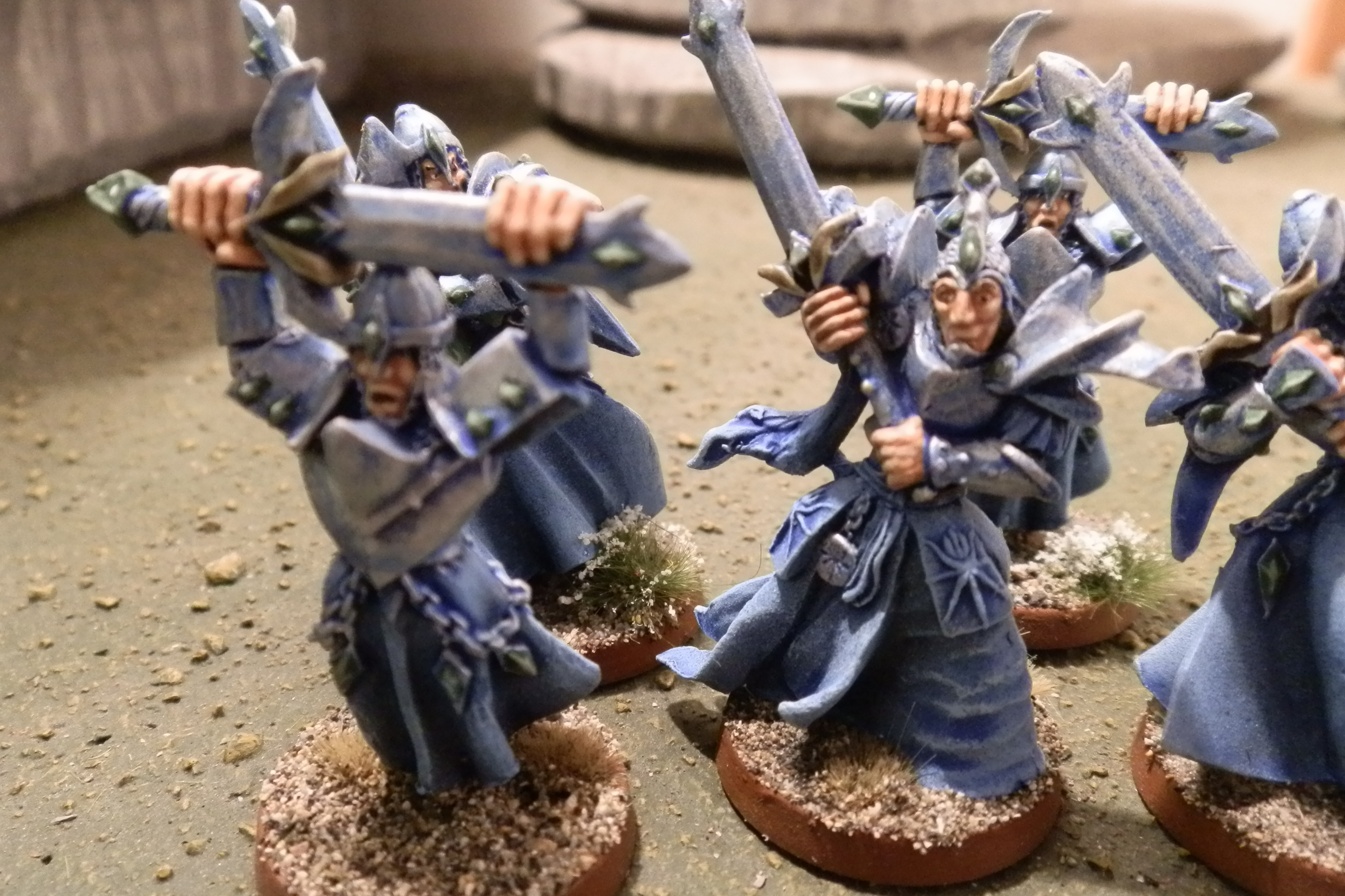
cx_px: 670
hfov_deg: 61.9
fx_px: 1121
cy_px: 453
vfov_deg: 43.6
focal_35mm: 30
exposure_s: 1/40
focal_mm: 5
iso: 400
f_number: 3.1
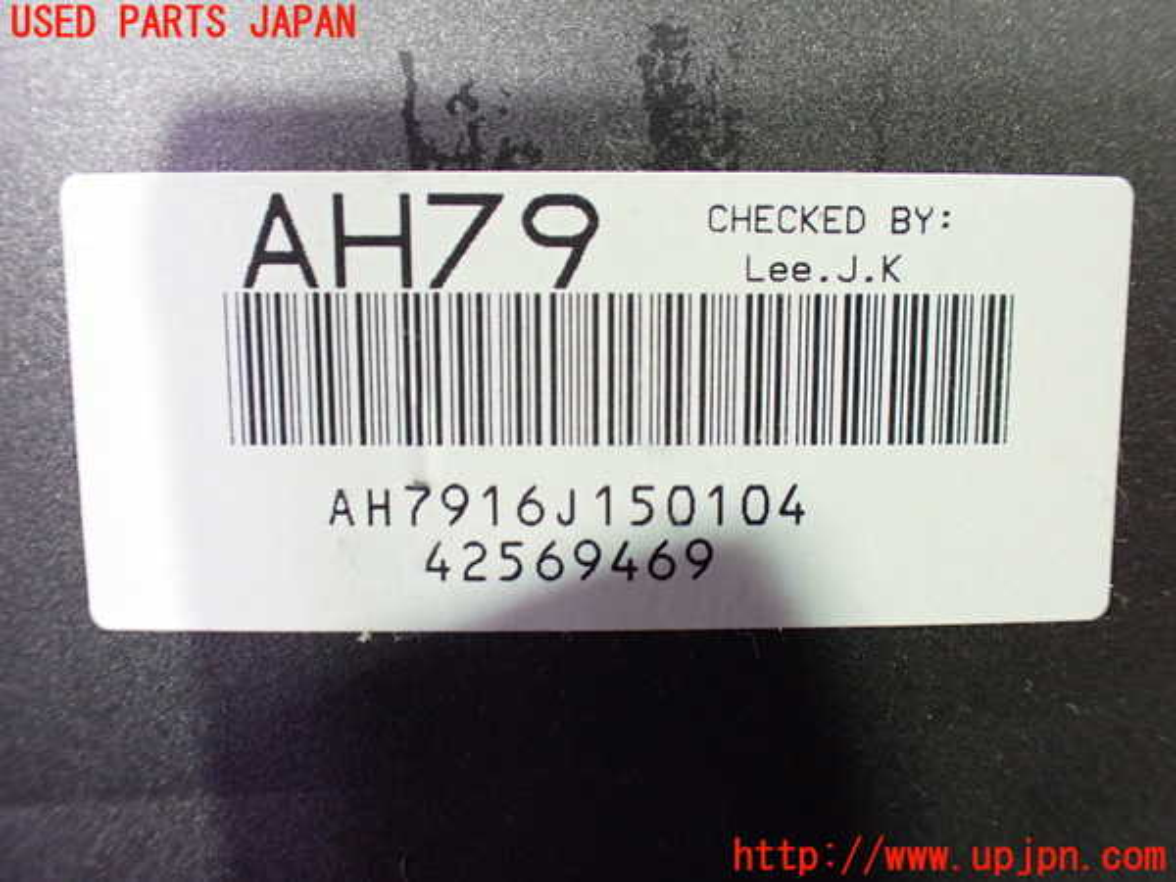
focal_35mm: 30
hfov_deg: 60.0
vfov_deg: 46.8
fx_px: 1019
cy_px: 441
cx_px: 588
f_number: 2.3
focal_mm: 5.4
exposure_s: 1/40
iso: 800
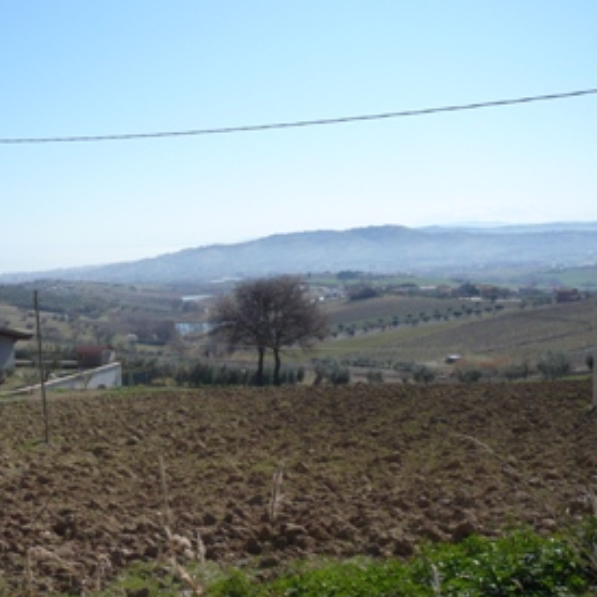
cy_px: 319
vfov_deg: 37.5
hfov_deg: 37.1
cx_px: 189
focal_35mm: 45
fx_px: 878
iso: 100
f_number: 8
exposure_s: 1/250
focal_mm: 5.8
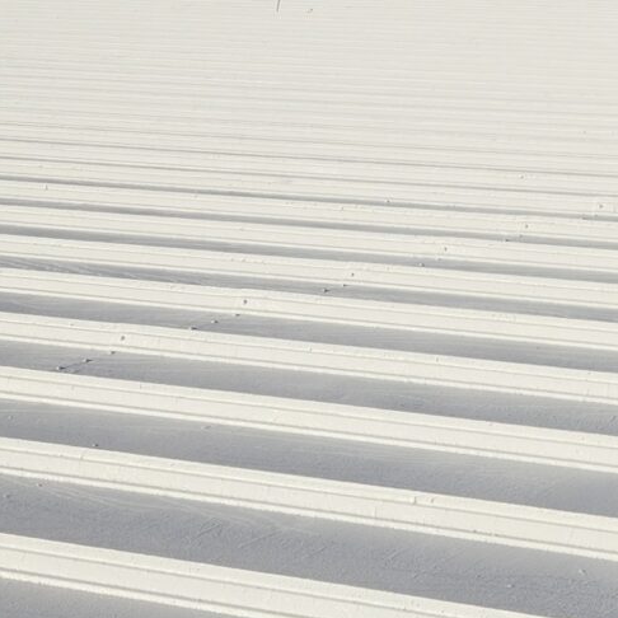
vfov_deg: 16.1
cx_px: 832
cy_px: 80
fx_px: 2161
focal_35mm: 107
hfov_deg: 15.4
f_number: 1.8
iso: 25
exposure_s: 1/5002
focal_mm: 5.4
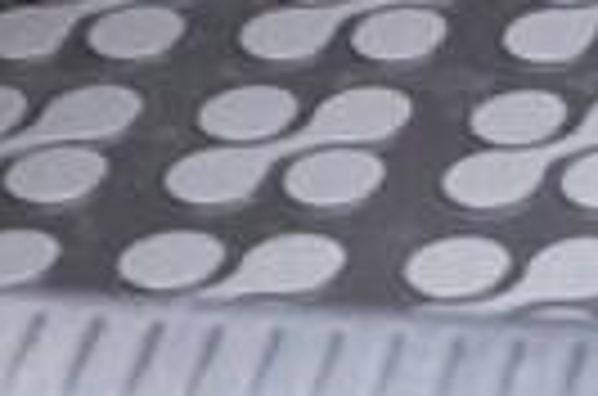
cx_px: 1574
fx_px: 4607
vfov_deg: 4.6
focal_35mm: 278
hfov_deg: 6.9
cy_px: -1073
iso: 1250
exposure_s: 1/40
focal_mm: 24
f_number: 2.8
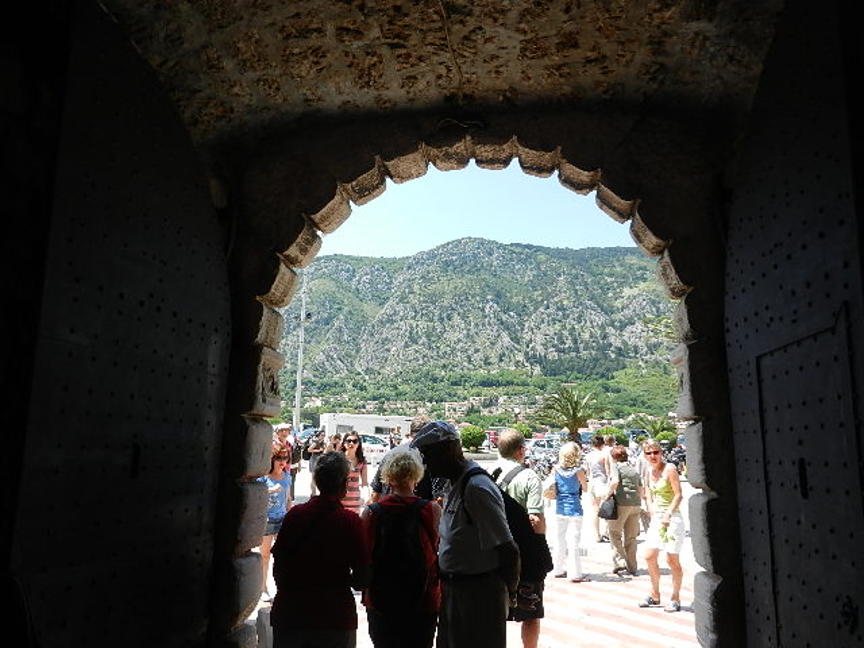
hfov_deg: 69.4
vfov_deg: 54.9
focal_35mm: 25
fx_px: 624
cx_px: 432
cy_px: 324
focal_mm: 4.5
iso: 160
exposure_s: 1/640
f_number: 3.5
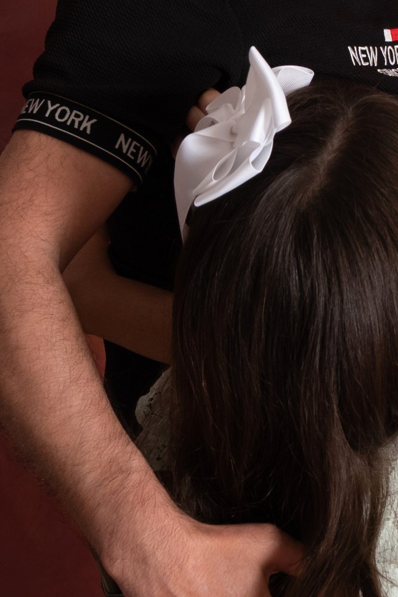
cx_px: 449
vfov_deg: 27.6
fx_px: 1210
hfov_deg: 17.9
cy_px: 380
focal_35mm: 73
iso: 125
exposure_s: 1/100
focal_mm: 16
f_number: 5
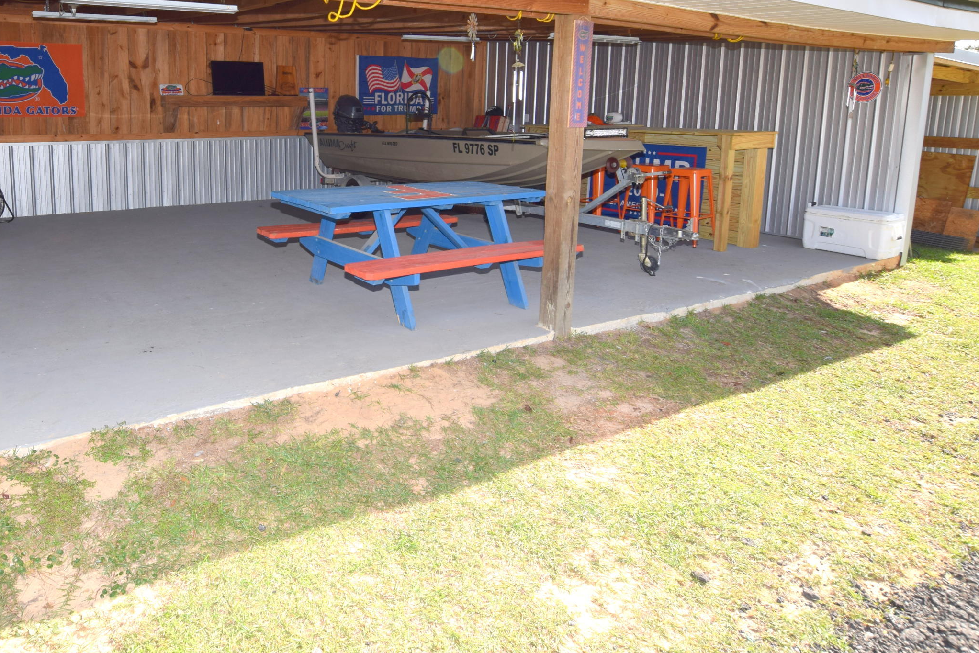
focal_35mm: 22
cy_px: 199
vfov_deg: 55.6
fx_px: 598
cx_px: 330
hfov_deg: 76.2
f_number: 7.1
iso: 100
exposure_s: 1/200
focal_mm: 10
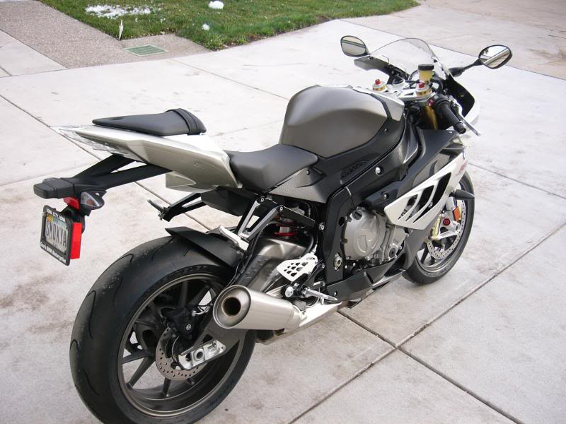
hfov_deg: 52.6
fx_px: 572
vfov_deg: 40.7
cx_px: 283
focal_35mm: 35
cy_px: 212
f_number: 2.8
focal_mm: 5.8
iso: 50
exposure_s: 1/100
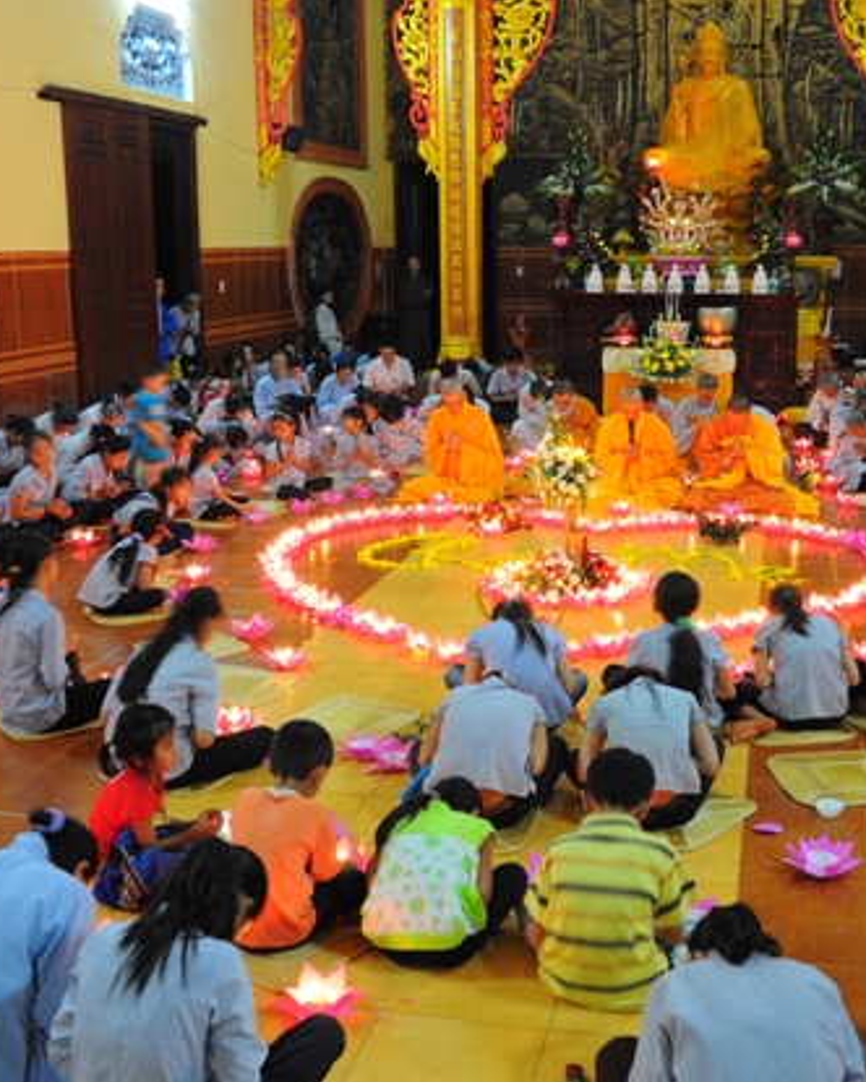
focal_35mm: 39
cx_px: 503
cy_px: 551
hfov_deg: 38.1
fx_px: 1249
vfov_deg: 46.8
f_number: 3.5
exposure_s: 1/8
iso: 640
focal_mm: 18
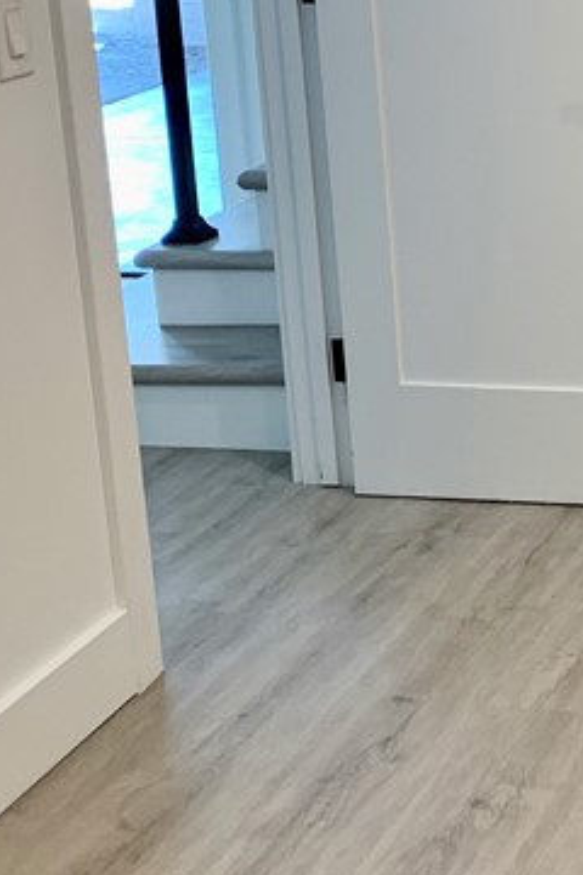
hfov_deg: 15.3
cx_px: 1057
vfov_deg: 25.9
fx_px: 1870
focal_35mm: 77
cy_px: 187
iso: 80
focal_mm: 4.25
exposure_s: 1/60
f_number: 1.8
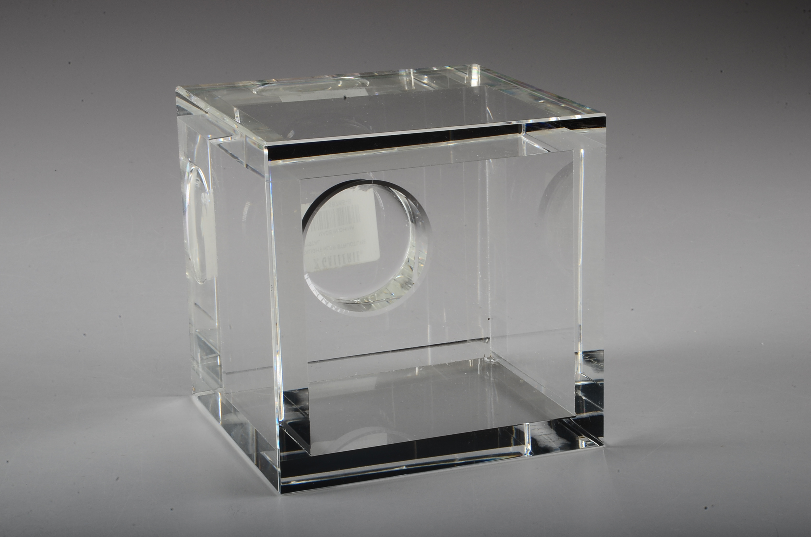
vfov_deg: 13.0
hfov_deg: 19.5
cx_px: 406
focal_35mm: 105
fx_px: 2361
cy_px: 268
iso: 100
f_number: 36
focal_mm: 70
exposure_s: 1/250
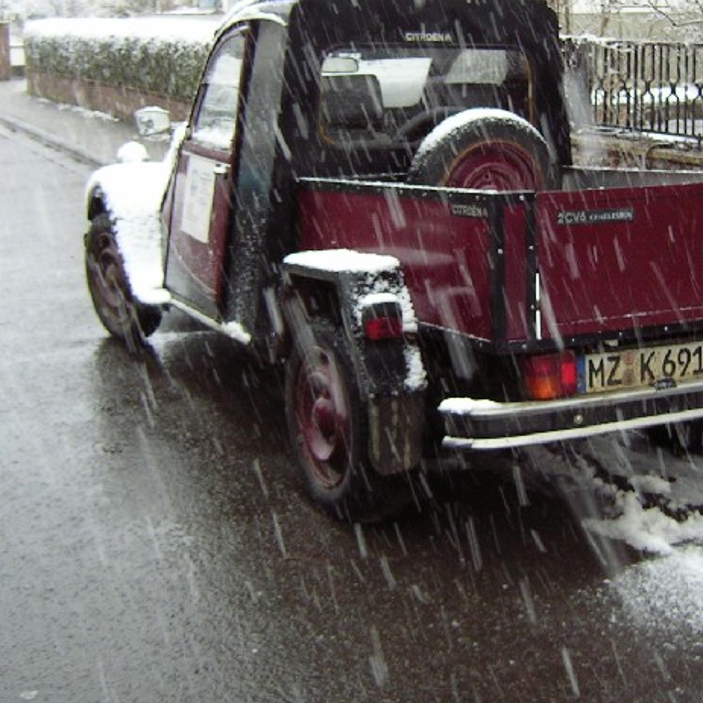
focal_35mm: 55
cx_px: 477
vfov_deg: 30.9
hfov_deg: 30.8
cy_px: 260
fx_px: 1264
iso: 100
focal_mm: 5.6
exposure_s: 1/34.7
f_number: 2.8
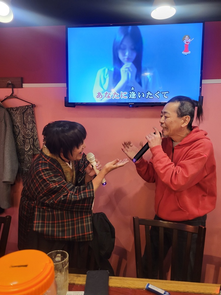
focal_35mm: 26
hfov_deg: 53.1
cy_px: 148
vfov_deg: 67.3
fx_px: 221
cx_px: 110
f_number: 1.8
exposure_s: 1/40
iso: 400
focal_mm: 5.4
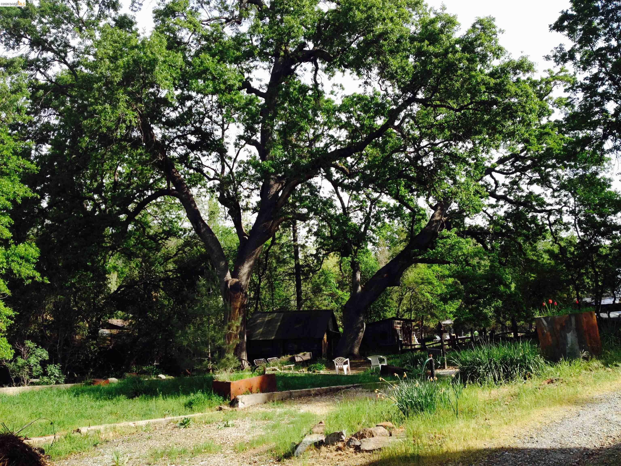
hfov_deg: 52.6
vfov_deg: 40.7
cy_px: 233
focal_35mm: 35
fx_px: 628
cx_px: 310
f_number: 2.4
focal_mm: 4.28
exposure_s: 1/627
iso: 50
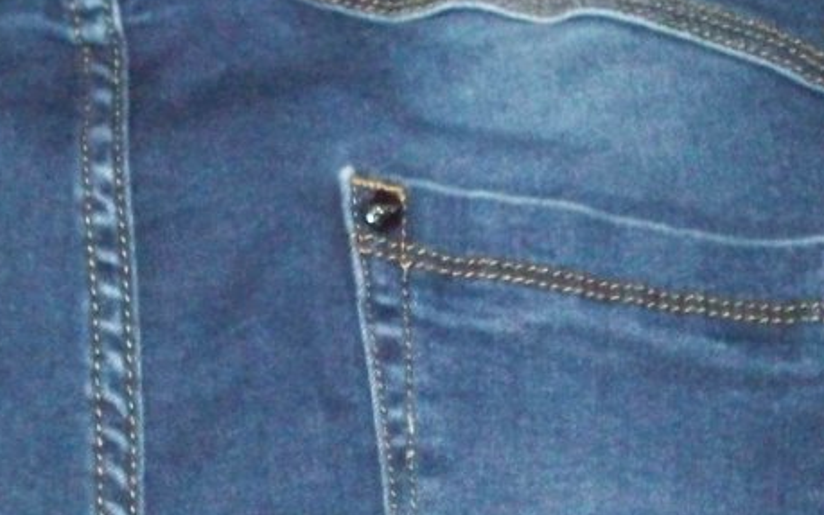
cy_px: 565
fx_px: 2560
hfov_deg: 18.2
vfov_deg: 11.3
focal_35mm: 114
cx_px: 207
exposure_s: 1/128
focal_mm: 6.2
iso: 400
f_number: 2.8
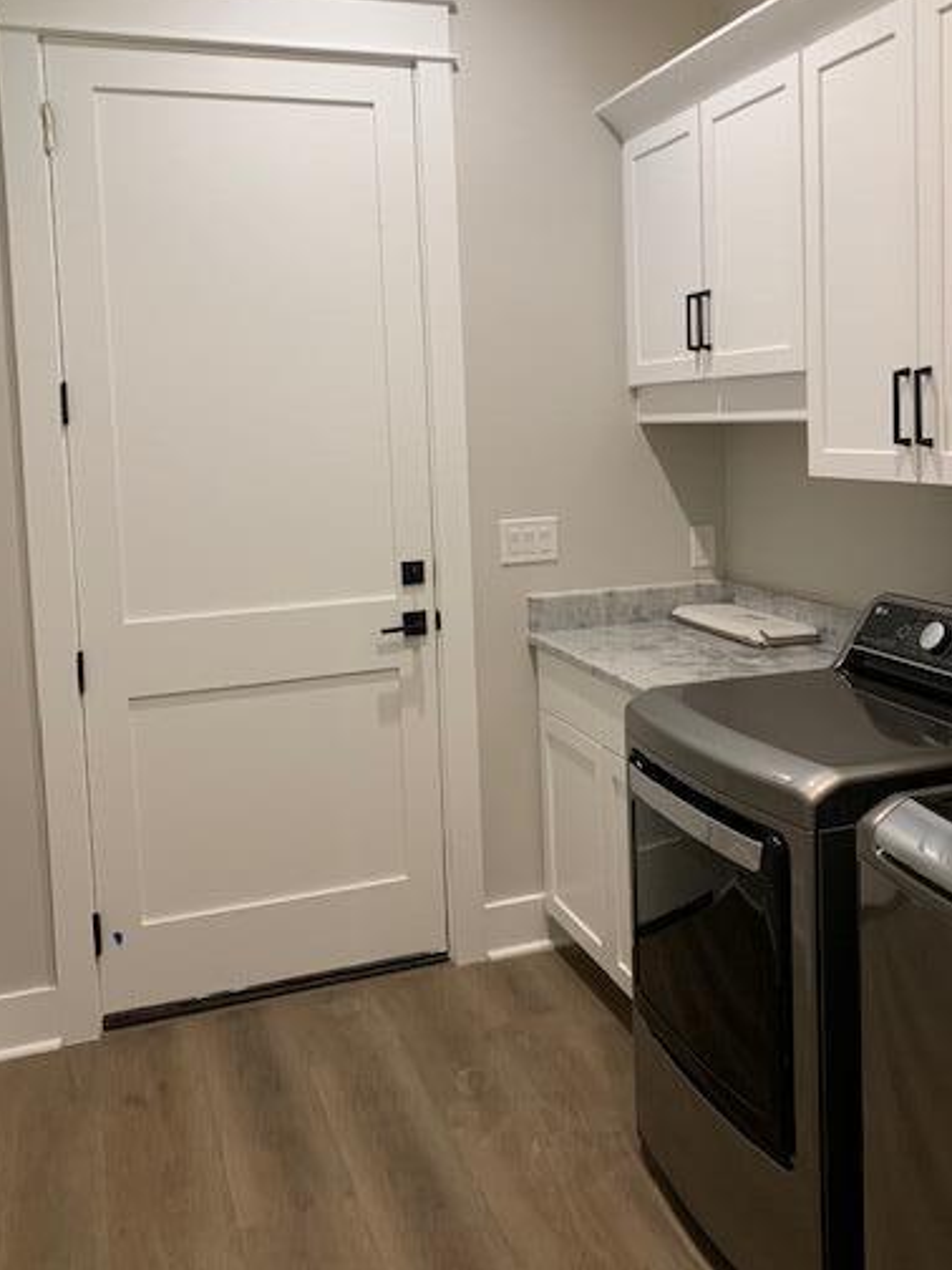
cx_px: 552
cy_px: 506
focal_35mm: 33
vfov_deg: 54.9
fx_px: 1210
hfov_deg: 42.8
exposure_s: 1/60
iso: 125
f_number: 1.8
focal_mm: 4.25
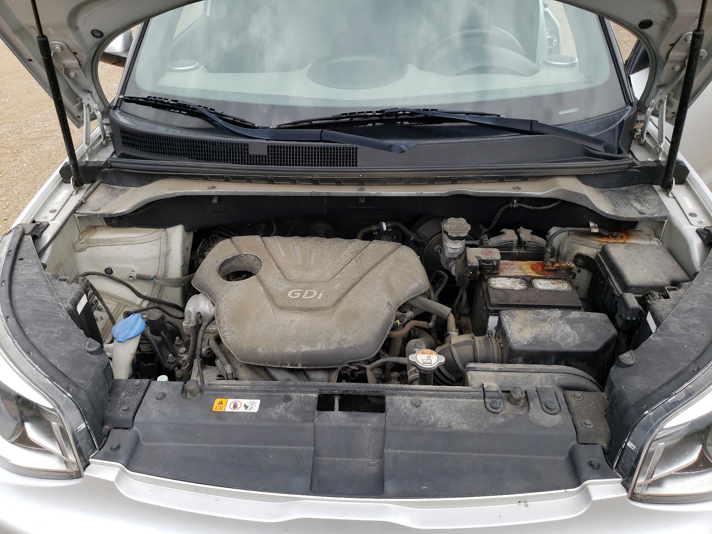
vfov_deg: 53.1
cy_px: 267
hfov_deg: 67.3
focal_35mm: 26
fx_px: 535
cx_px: 356
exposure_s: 1/1111
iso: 50
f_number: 1.5
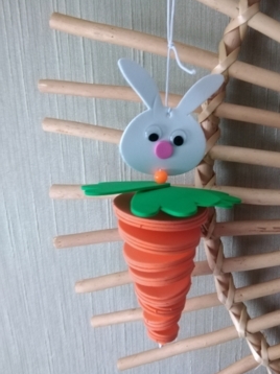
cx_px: 163
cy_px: 165
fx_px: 335
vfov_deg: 58.2
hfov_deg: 45.2
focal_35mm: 31
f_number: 1.8
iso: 757
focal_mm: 3.6
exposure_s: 1/20
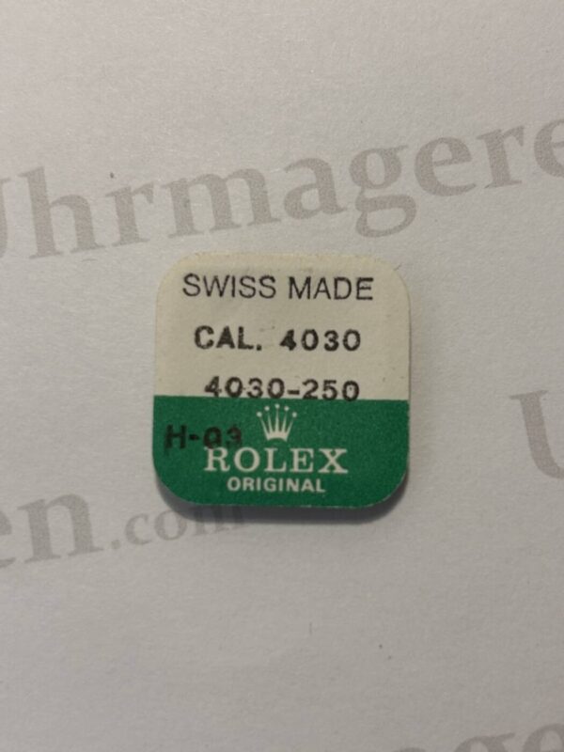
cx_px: 282
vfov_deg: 67.3
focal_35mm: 26
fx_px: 565
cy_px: 376
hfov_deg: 53.1
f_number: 1.5
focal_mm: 5.7
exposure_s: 1/100
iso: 50
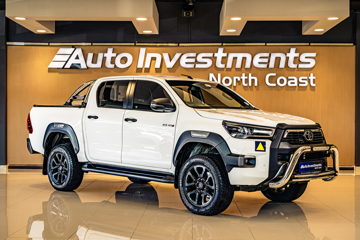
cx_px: 180
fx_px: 550
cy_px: 120
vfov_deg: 24.6
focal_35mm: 55
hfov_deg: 36.2
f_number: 5
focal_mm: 55
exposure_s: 1/125
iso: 200
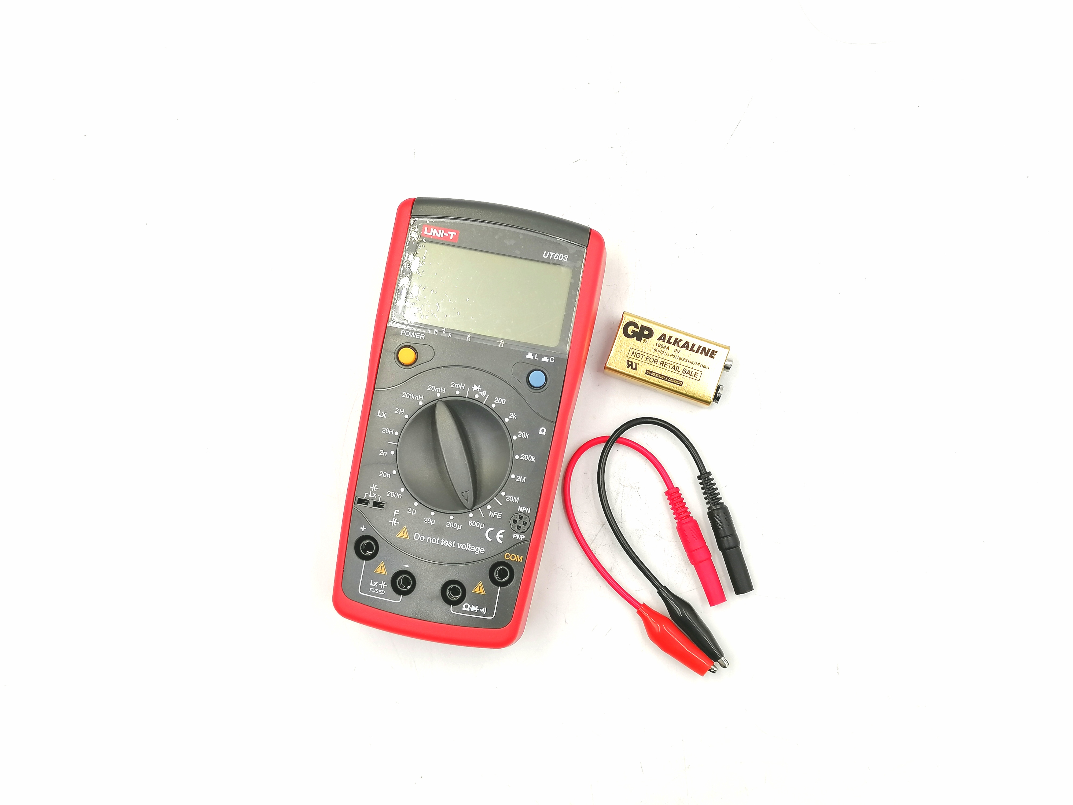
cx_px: 536
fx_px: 992
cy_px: 402
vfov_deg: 44.2
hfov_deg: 56.8
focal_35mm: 32
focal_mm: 5.3
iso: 50
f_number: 1.8
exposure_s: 1/107
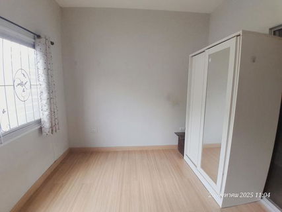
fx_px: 138
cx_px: 141
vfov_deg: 74.7
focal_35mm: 17
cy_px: 106
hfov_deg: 91.0
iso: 50
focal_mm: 1.46
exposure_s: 1/50
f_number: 2.2
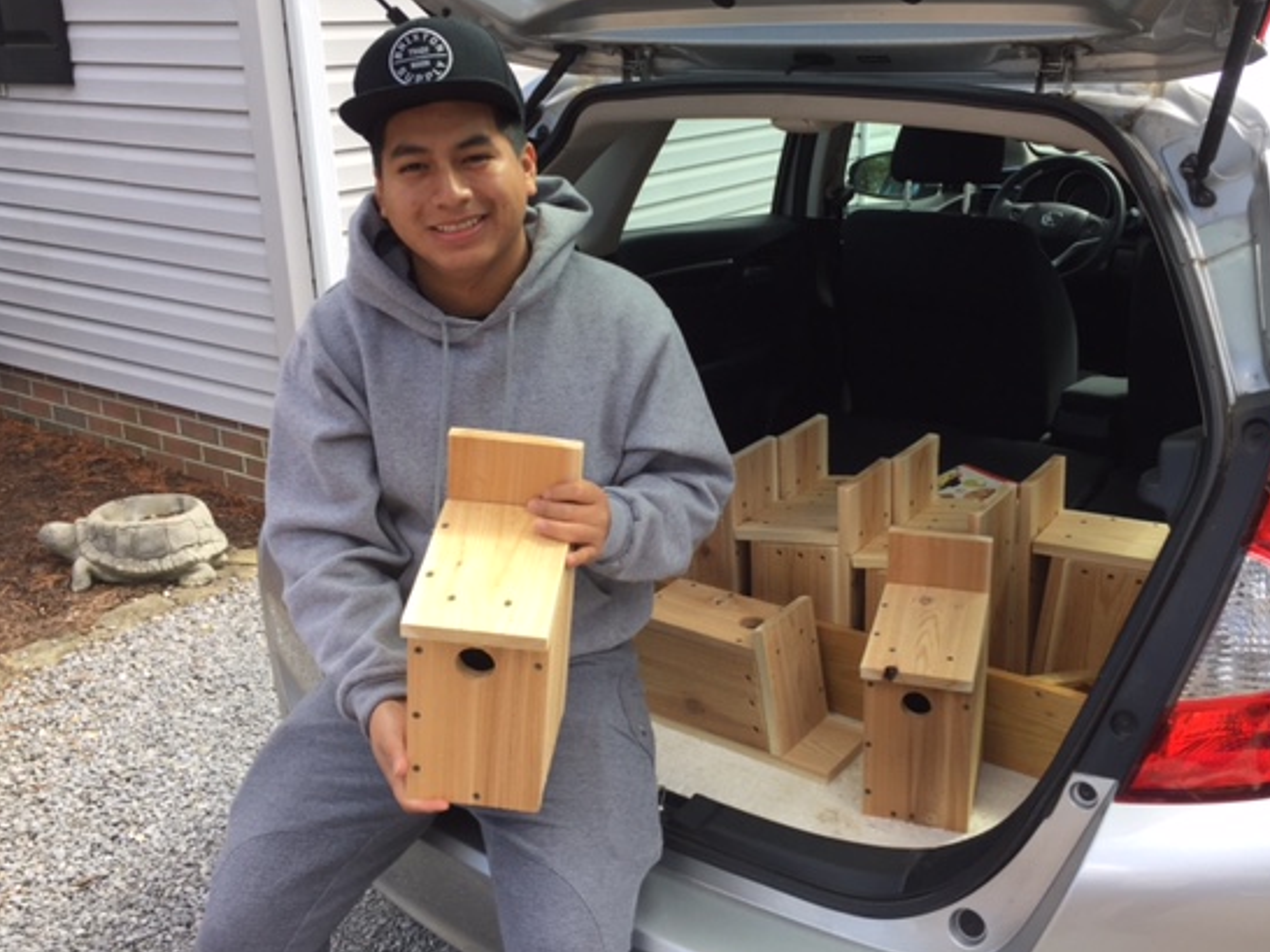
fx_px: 1247
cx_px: 705
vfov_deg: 41.7
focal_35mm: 34
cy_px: 419
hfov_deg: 53.9
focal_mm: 4.15
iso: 32
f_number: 2.2
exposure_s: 1/295
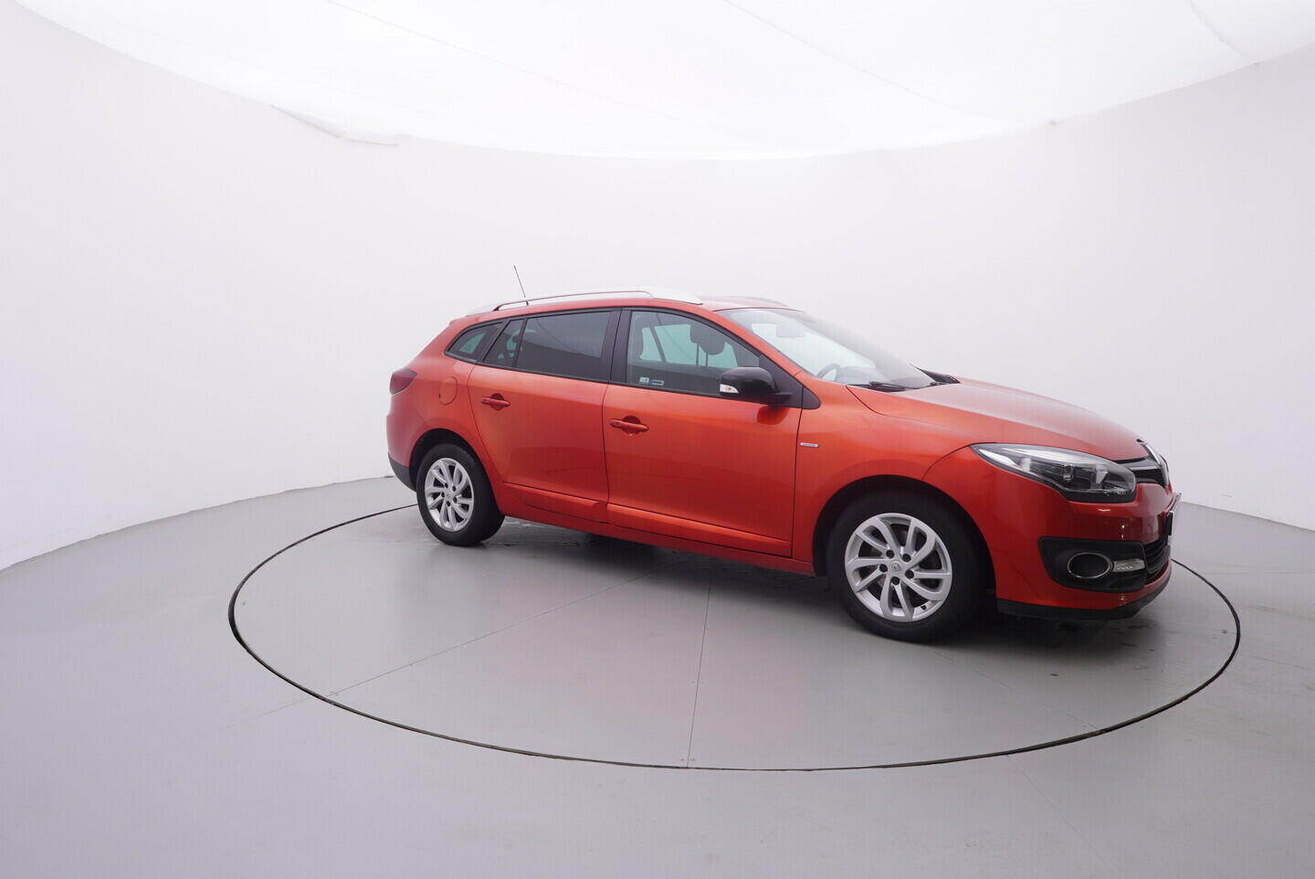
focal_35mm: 22
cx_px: 658
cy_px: 440
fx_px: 822
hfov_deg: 77.3
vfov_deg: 56.2
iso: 200
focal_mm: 15
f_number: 5
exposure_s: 1/80
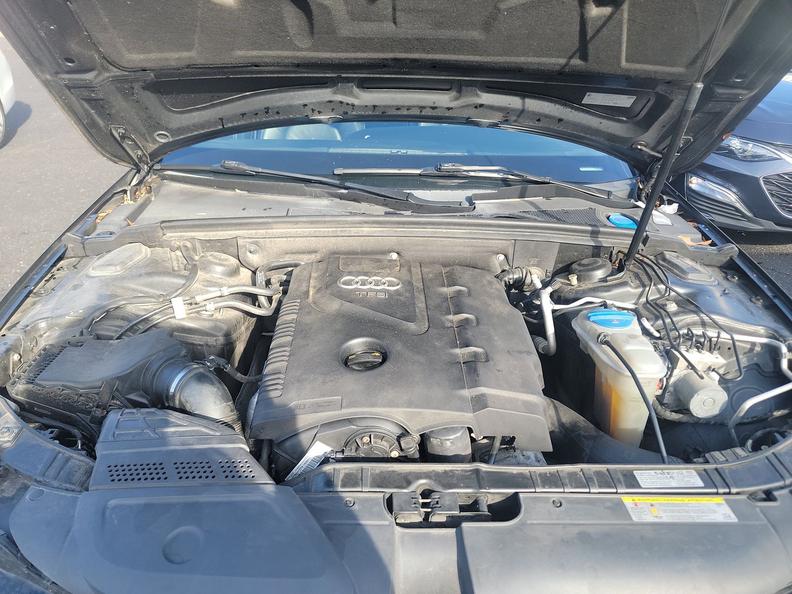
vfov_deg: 56.8
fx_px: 549
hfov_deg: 71.6
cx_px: 396
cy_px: 297
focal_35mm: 24
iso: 65
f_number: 1.8
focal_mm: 6.7
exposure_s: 1/119
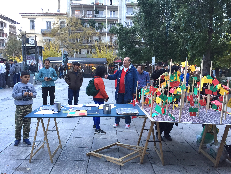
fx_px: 194
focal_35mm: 29
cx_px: 116
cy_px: 87
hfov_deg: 61.7
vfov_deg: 48.2
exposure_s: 1/33
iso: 80
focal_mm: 4.15
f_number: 2.2
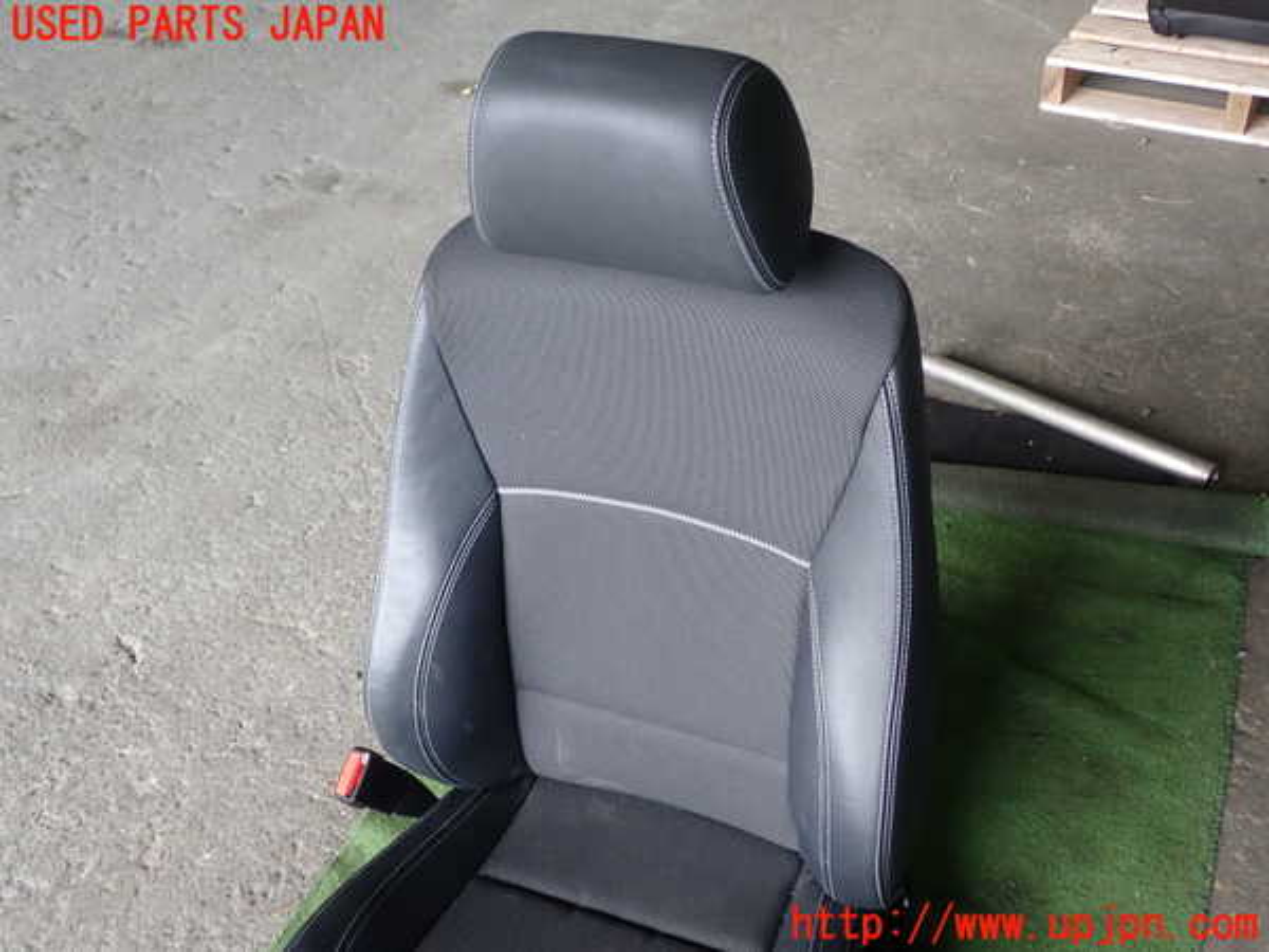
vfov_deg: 37.7
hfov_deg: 49.0
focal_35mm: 38
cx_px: 634
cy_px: 476
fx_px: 1393
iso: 200
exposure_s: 1/80
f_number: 2.7
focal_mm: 6.83
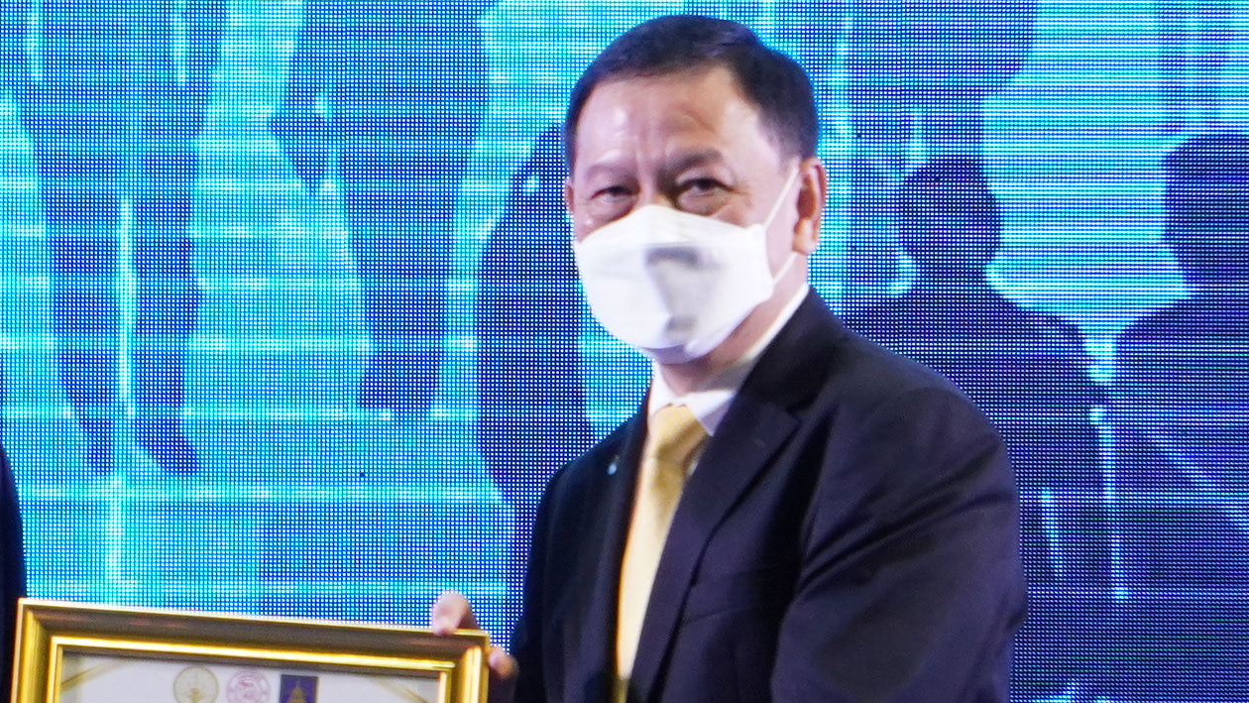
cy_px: 388
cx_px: 151
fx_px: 19972
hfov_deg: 3.6
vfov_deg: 2.0
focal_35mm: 603
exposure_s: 1/100
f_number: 5.6
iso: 1250
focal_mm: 114
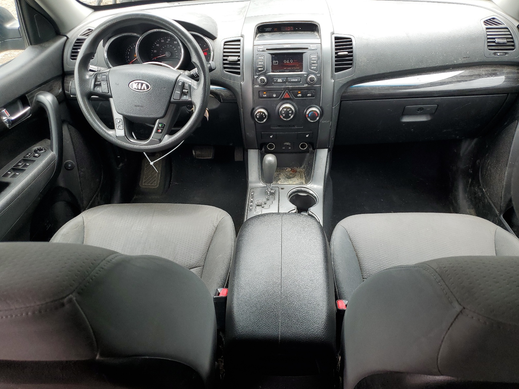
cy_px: 194
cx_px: 260
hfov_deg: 67.3
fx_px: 390
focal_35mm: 26
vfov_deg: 53.1
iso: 50
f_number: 1.5
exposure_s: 1/196
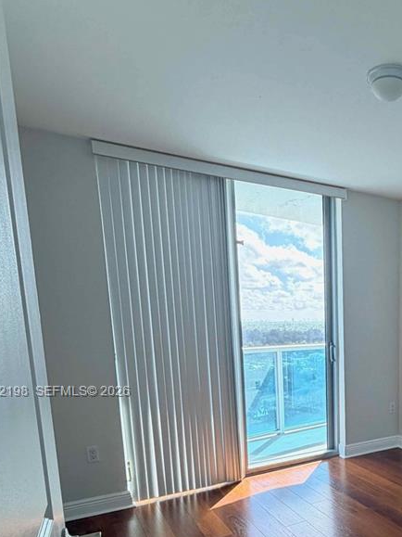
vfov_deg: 58.9
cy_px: 392
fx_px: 449
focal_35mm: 29
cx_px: 375
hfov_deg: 43.3
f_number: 2.2
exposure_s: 1/120
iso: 64
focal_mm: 2.22
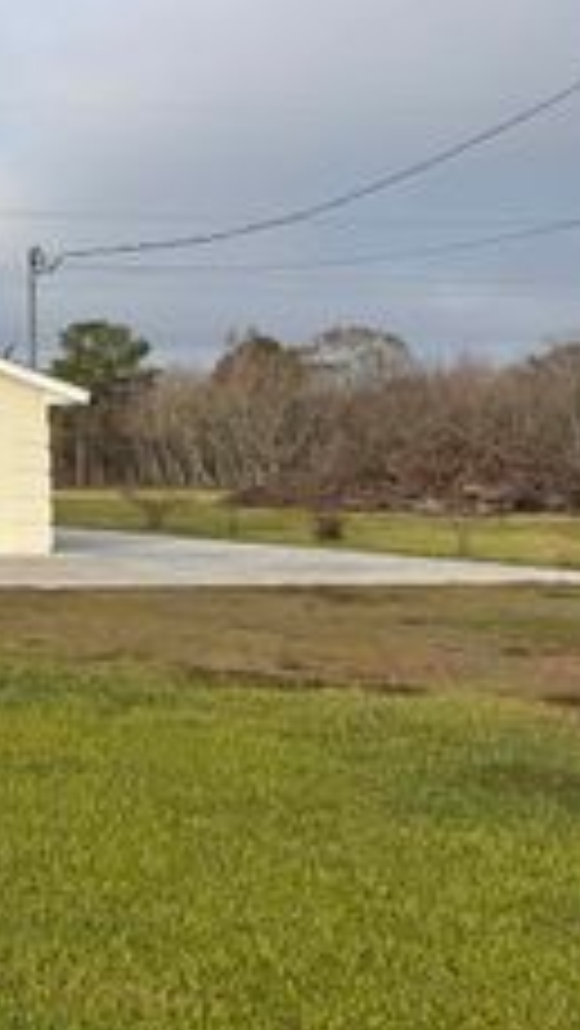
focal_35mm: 57
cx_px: -535
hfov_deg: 16.6
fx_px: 1557
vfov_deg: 36.4
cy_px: 394
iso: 80
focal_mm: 6.76
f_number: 1.78
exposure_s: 1/3279
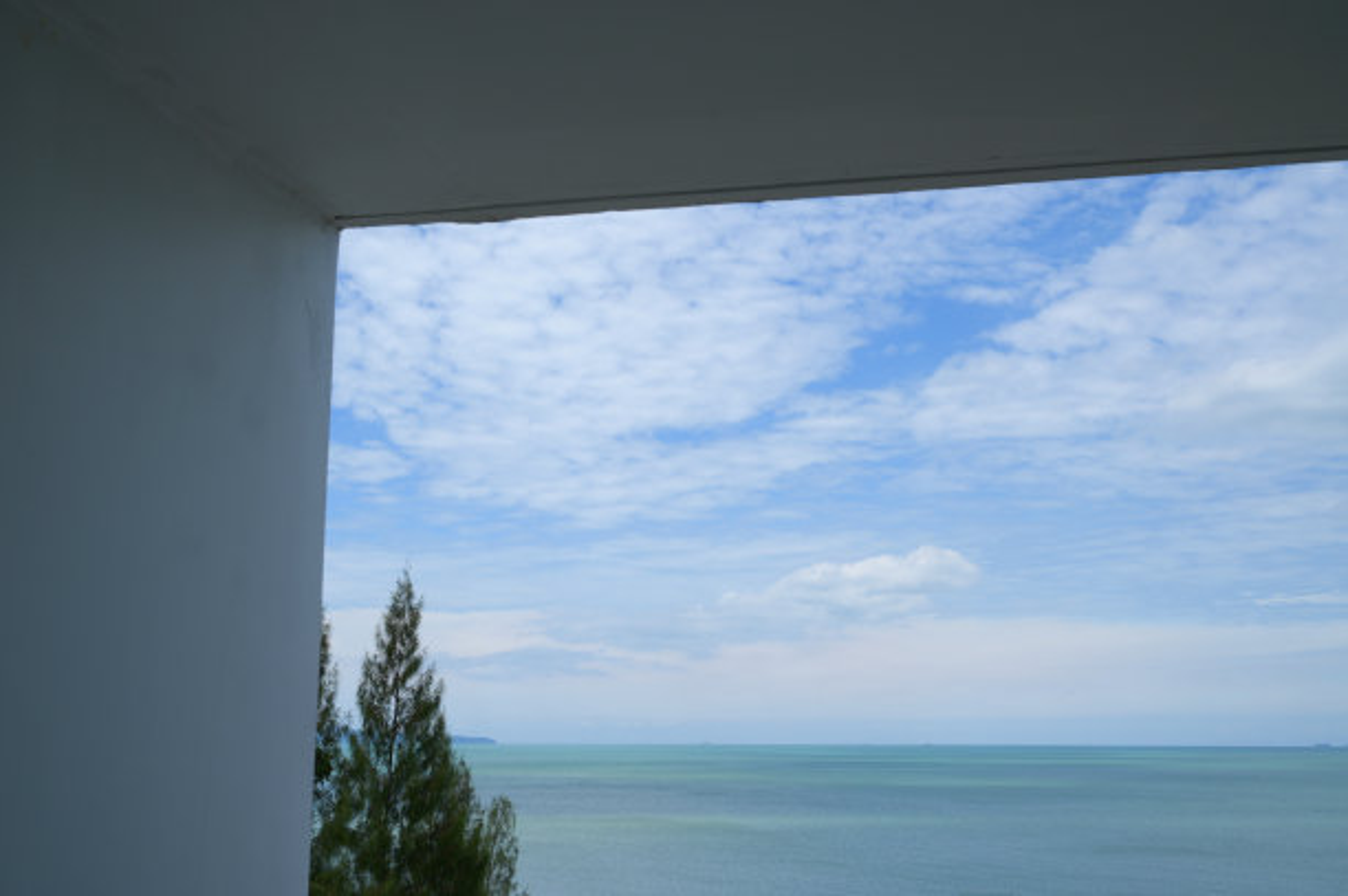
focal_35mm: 40
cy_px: 448
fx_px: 1497
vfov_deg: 33.3
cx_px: 674
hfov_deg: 48.5
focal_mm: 40
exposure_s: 1/250
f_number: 11
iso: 100
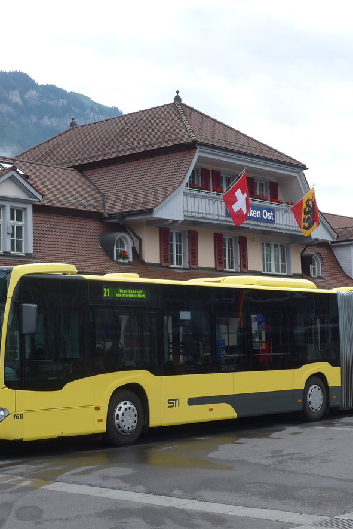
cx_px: 151
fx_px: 1014
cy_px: 268
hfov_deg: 19.7
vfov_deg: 29.2
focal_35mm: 69
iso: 80
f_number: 3.2
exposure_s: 1/200
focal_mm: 10.1
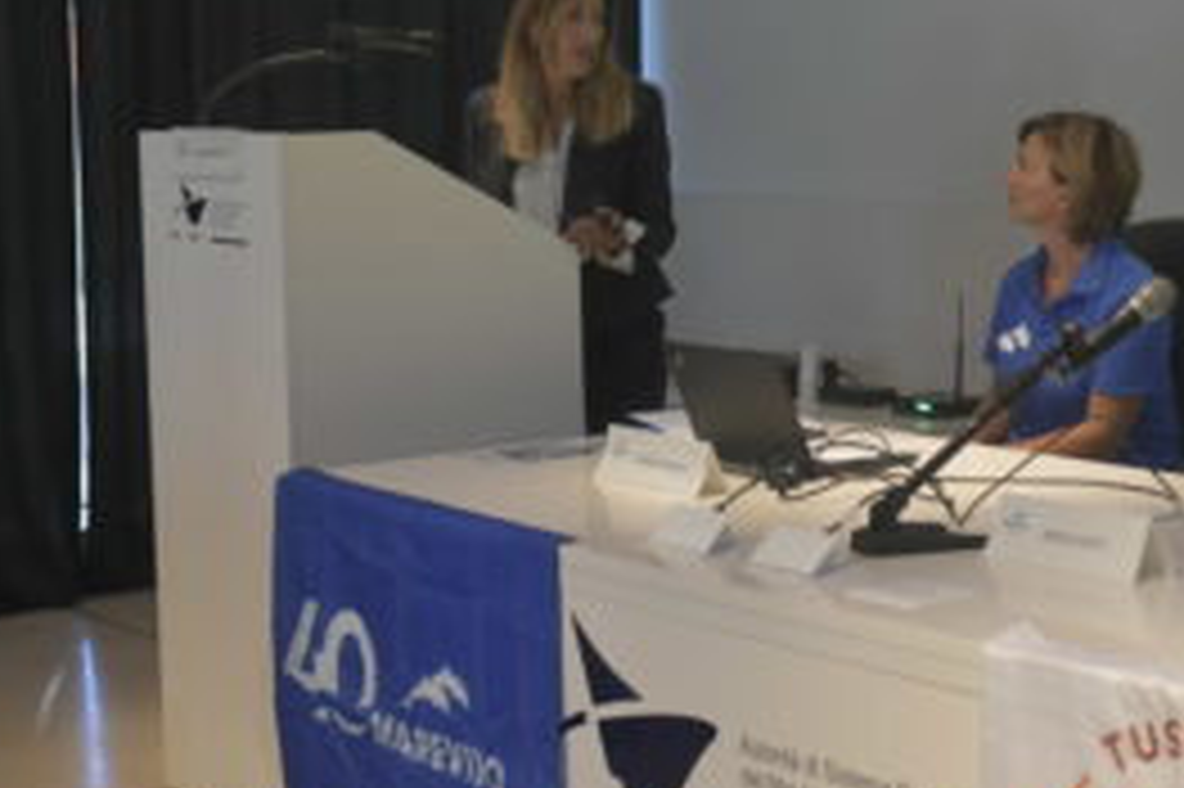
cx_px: 1134
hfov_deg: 24.4
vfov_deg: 16.9
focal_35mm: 80
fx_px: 2629
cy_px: 171
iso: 2000
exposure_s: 1/640
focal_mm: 35
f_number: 3.5
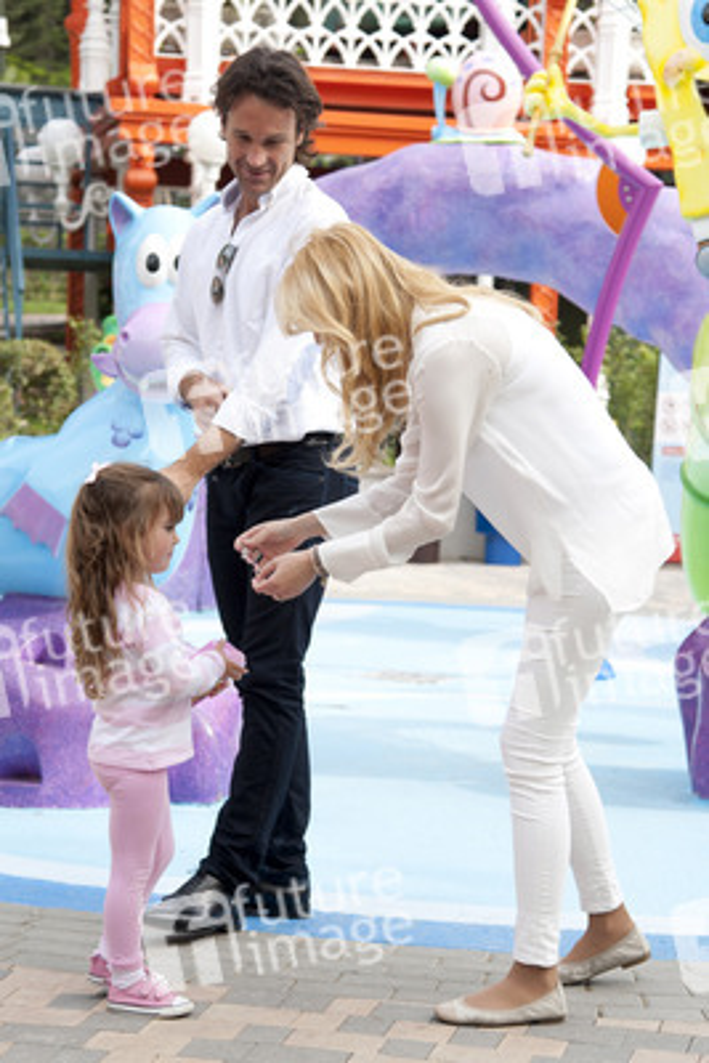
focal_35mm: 66
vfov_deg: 30.5
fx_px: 1948
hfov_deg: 20.6
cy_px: 532
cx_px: 354
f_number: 5
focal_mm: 66
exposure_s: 1/400
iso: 250
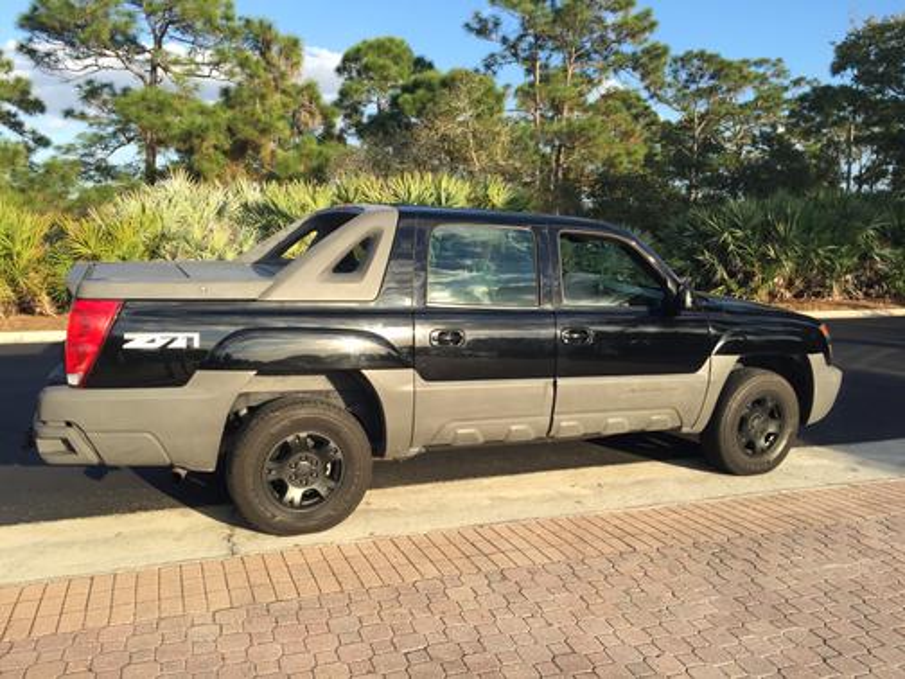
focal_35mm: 29
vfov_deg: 48.2
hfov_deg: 61.7
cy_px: 340
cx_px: 452
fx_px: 758
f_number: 2.2
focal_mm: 4.15
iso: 32
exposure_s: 1/581
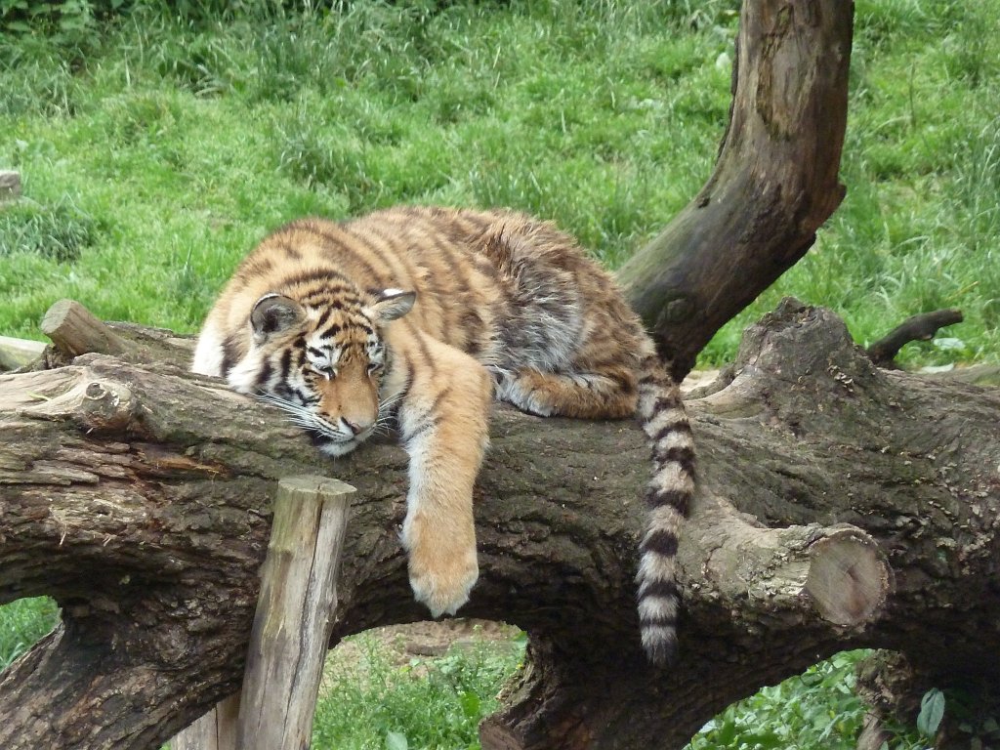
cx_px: 500
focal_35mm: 399
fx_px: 11526
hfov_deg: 5.0
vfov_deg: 3.7
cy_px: 375
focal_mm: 49.2
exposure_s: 1/125
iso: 400
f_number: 4.9
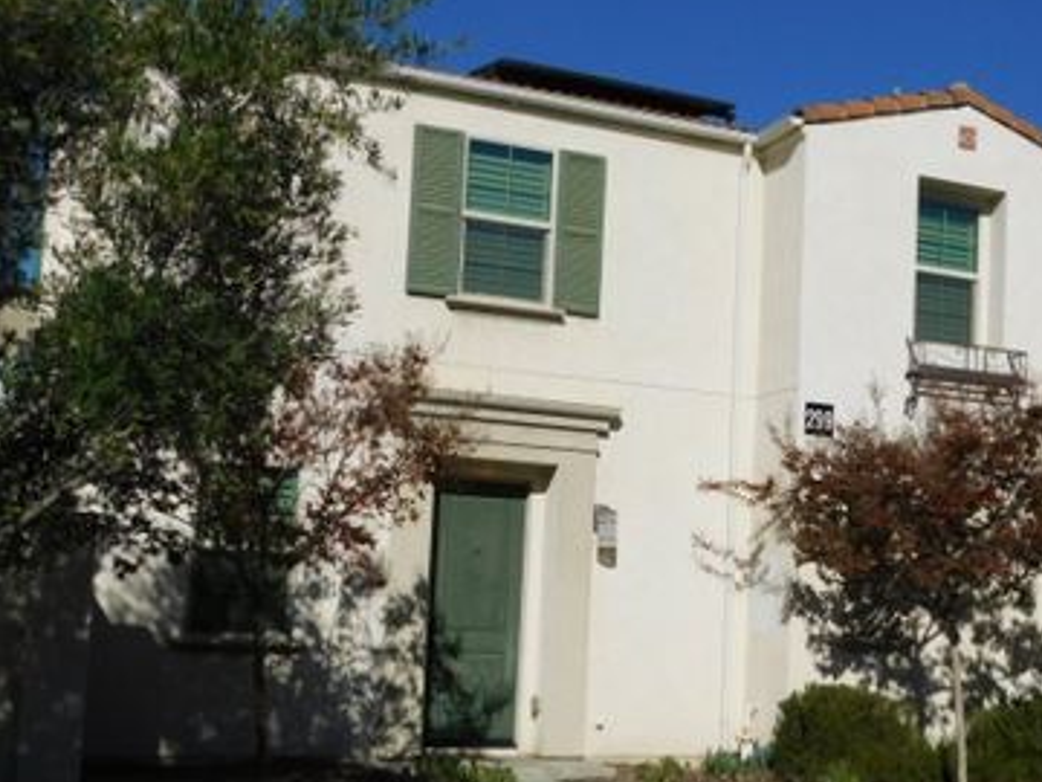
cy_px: 514
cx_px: 718
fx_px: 1505
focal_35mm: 50
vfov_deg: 28.9
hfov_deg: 37.7
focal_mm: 6.3
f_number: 7
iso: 125
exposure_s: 1/800
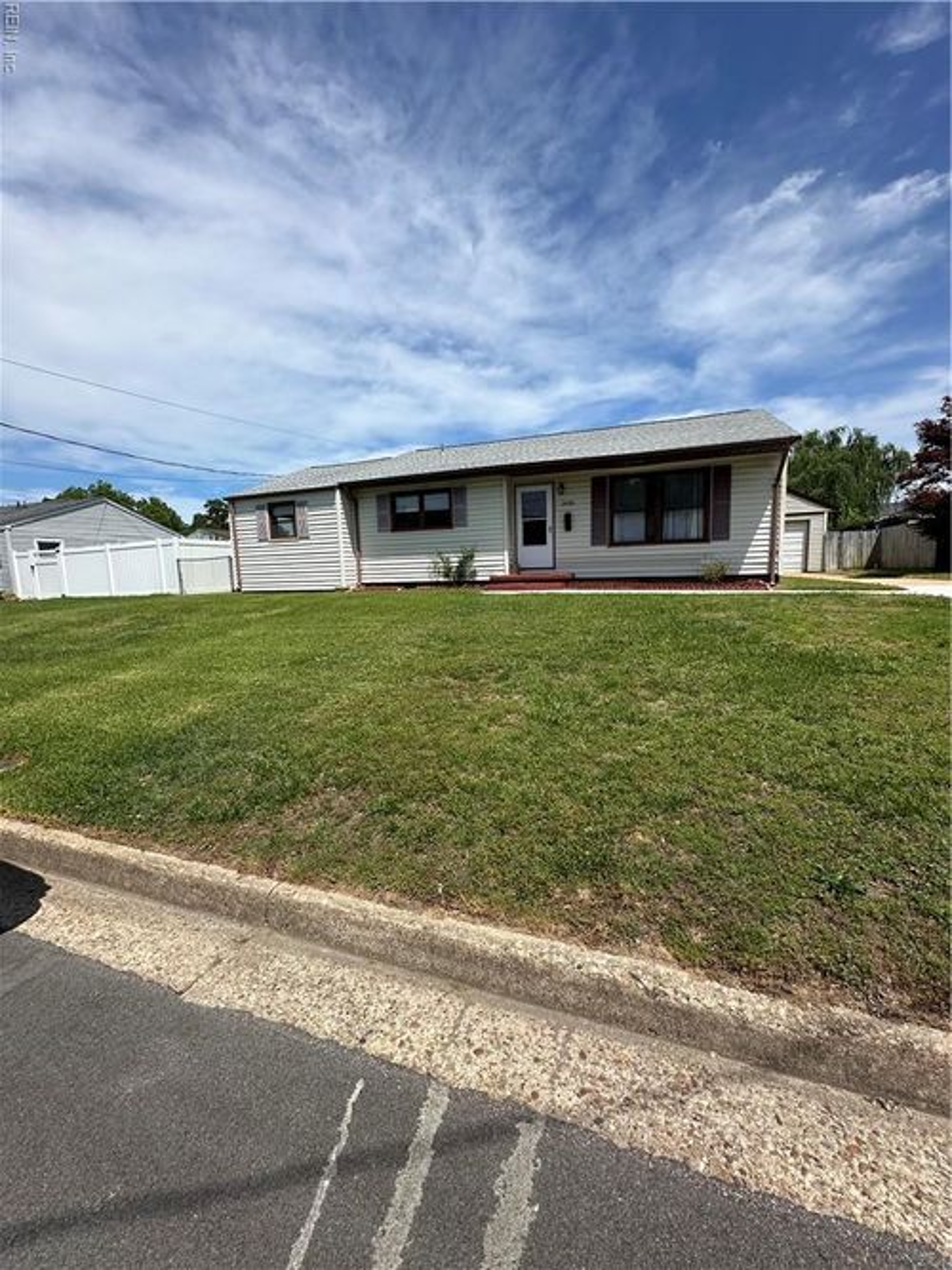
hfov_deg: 85.7
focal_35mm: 14
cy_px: 635
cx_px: 476
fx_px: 514
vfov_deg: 102.1
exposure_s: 1/2398
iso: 50
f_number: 2.2
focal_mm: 2.22
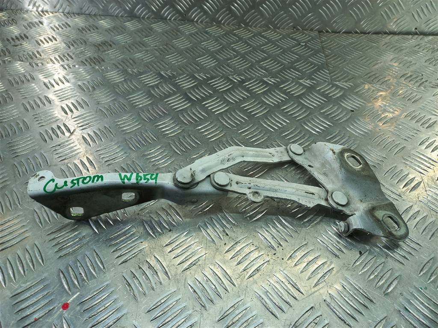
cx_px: 219
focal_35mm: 25
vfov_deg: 54.9
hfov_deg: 69.4
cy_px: 164
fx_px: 316
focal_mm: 4.6
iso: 50
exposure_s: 1/50
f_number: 1.8
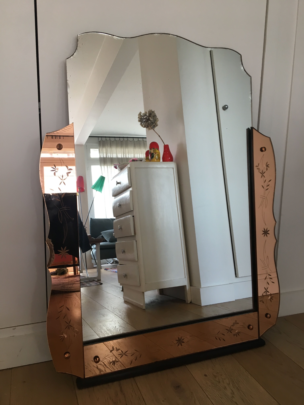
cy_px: 202
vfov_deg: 61.7
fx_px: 340
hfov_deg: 48.2
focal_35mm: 29
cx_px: 152
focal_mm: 4.15
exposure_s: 1/33
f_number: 2.2
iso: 64
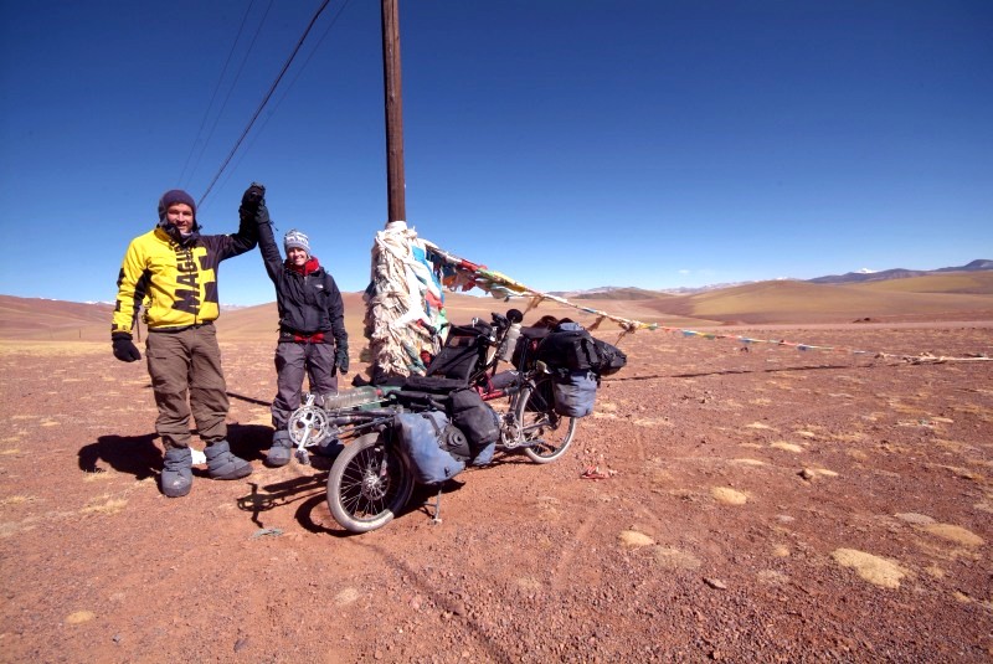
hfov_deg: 89.9
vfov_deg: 67.5
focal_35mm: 18
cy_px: 332
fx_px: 497
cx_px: 496
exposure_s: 1/350
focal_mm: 12
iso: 200
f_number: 9.5
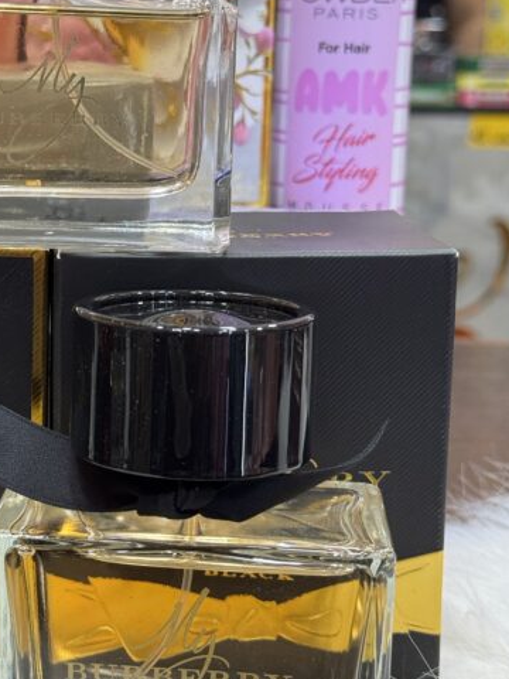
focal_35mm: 80
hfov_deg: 18.3
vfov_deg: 24.4
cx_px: 110
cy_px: 282
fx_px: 1568
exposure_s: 1/100
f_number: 1.78
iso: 160
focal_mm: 6.76
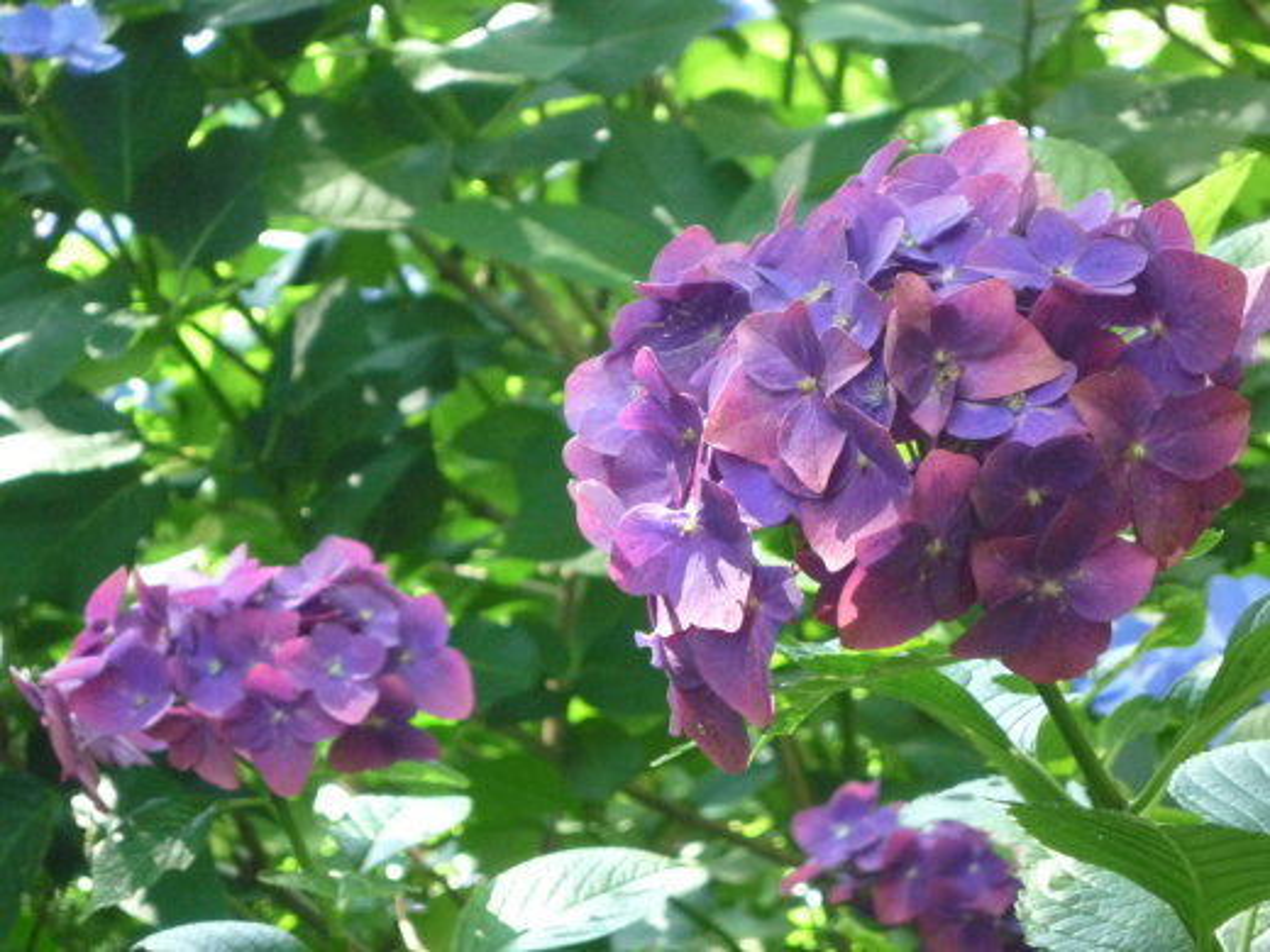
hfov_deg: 13.2
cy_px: 476
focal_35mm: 150
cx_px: 635
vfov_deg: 9.9
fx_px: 5503
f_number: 5.9
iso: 400
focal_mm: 22
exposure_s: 1/40
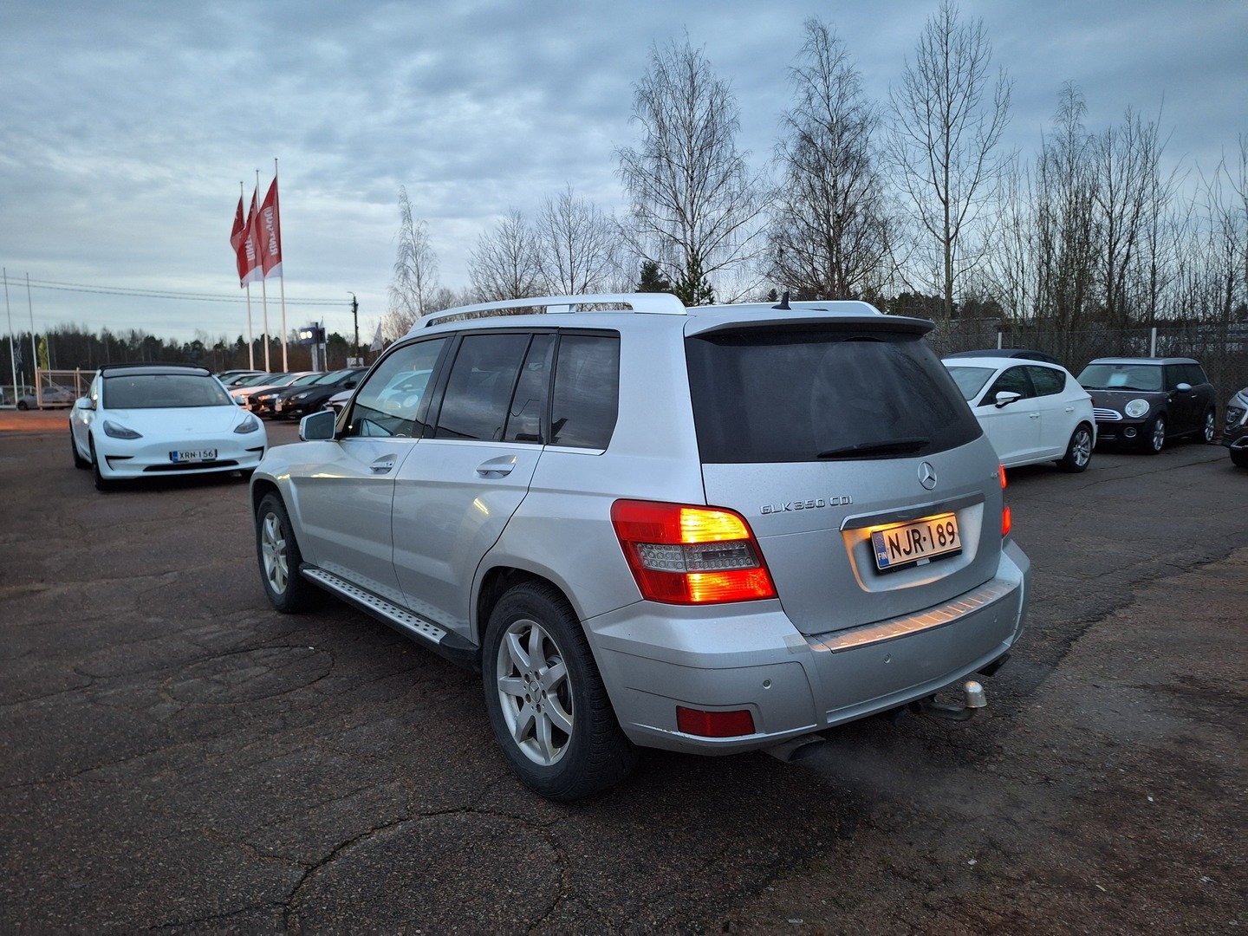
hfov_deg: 73.9
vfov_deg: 58.9
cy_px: 468
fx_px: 829
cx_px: 624
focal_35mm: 23
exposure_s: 1/25
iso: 320
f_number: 1.8
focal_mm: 5.54
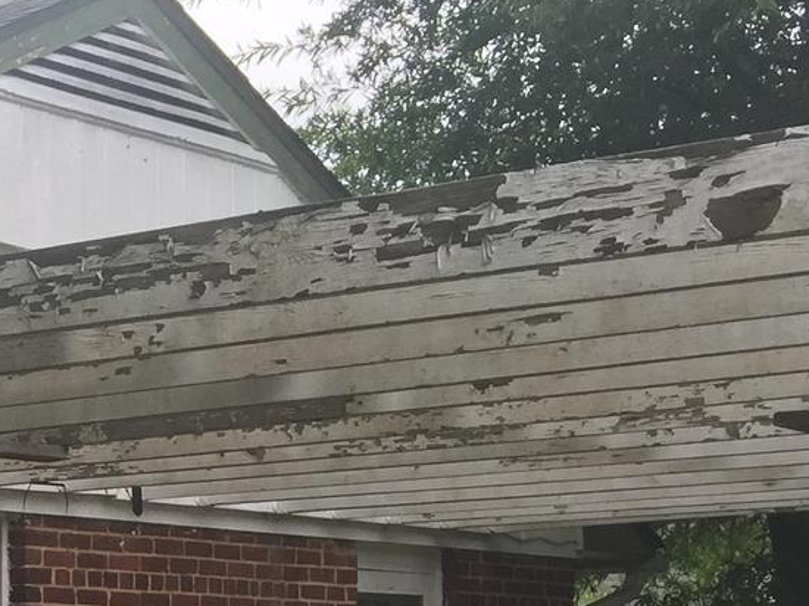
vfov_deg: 13.4
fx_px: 2523
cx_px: -655
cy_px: 712
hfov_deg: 15.6
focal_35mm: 108
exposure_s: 1/879
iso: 32
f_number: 2.2
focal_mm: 4.15
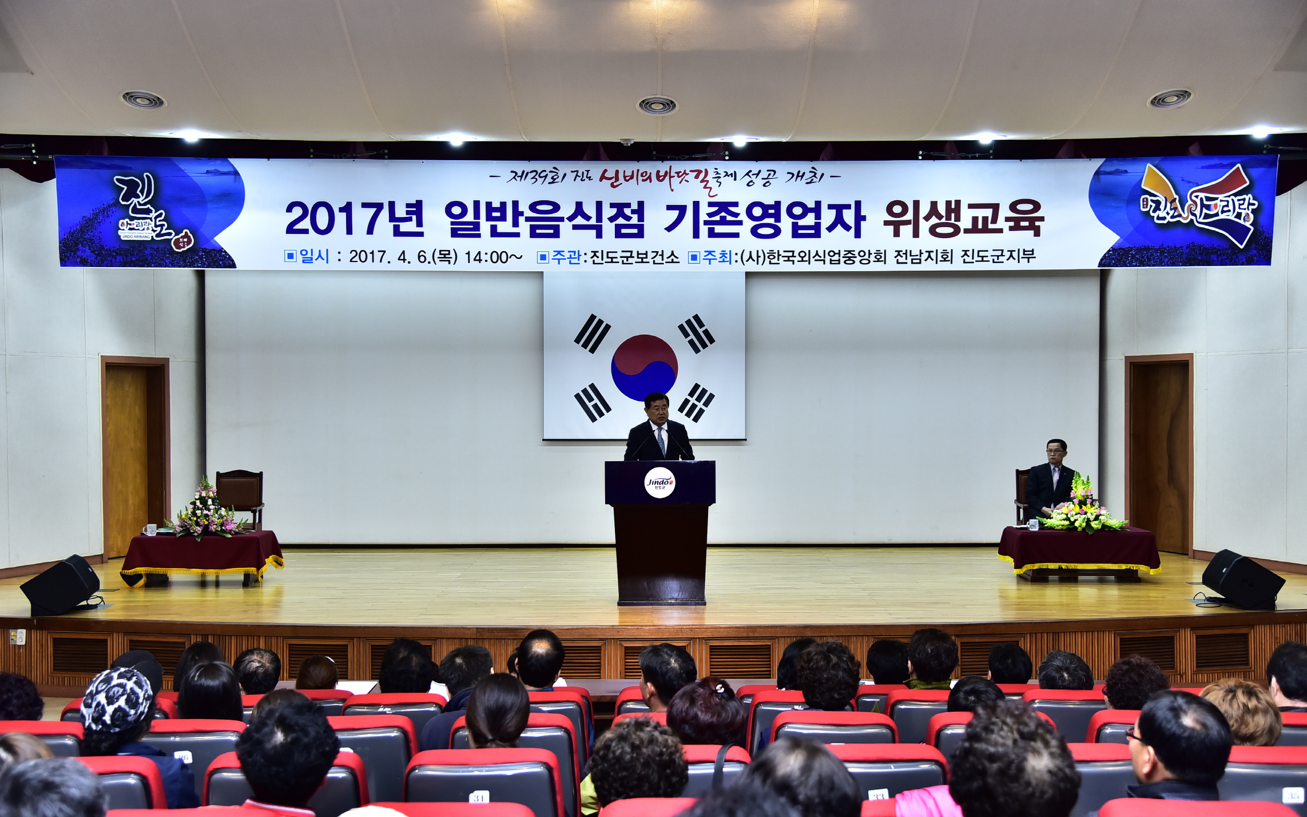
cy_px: 427
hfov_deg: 50.4
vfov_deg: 32.8
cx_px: 655
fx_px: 1389
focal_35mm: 39
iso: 800
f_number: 4
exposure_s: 1/100
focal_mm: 38
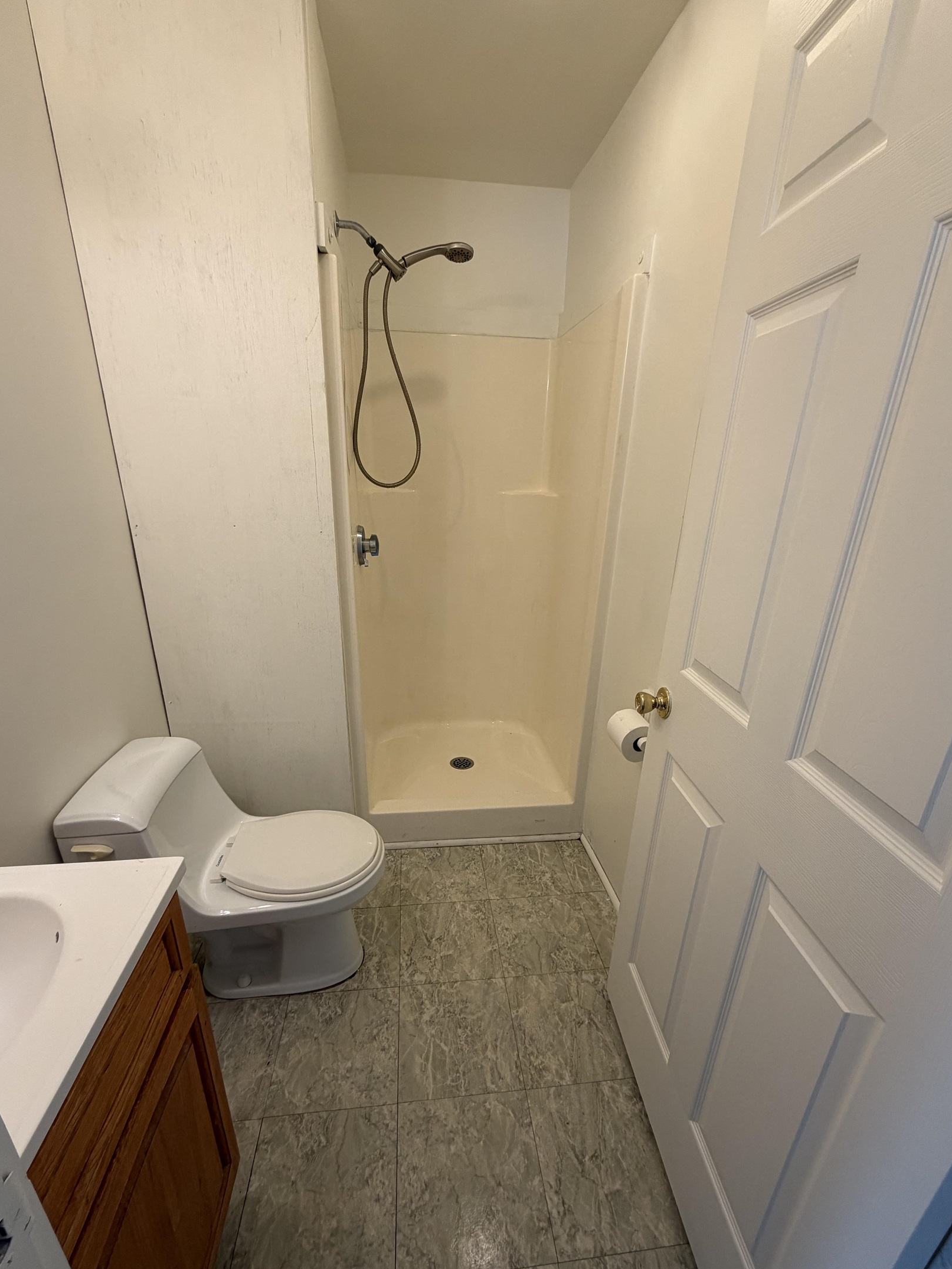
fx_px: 550
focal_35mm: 15
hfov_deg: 81.8
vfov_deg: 98.0
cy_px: 677
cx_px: 471
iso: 125
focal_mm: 2.22
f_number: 2.2
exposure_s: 1/120
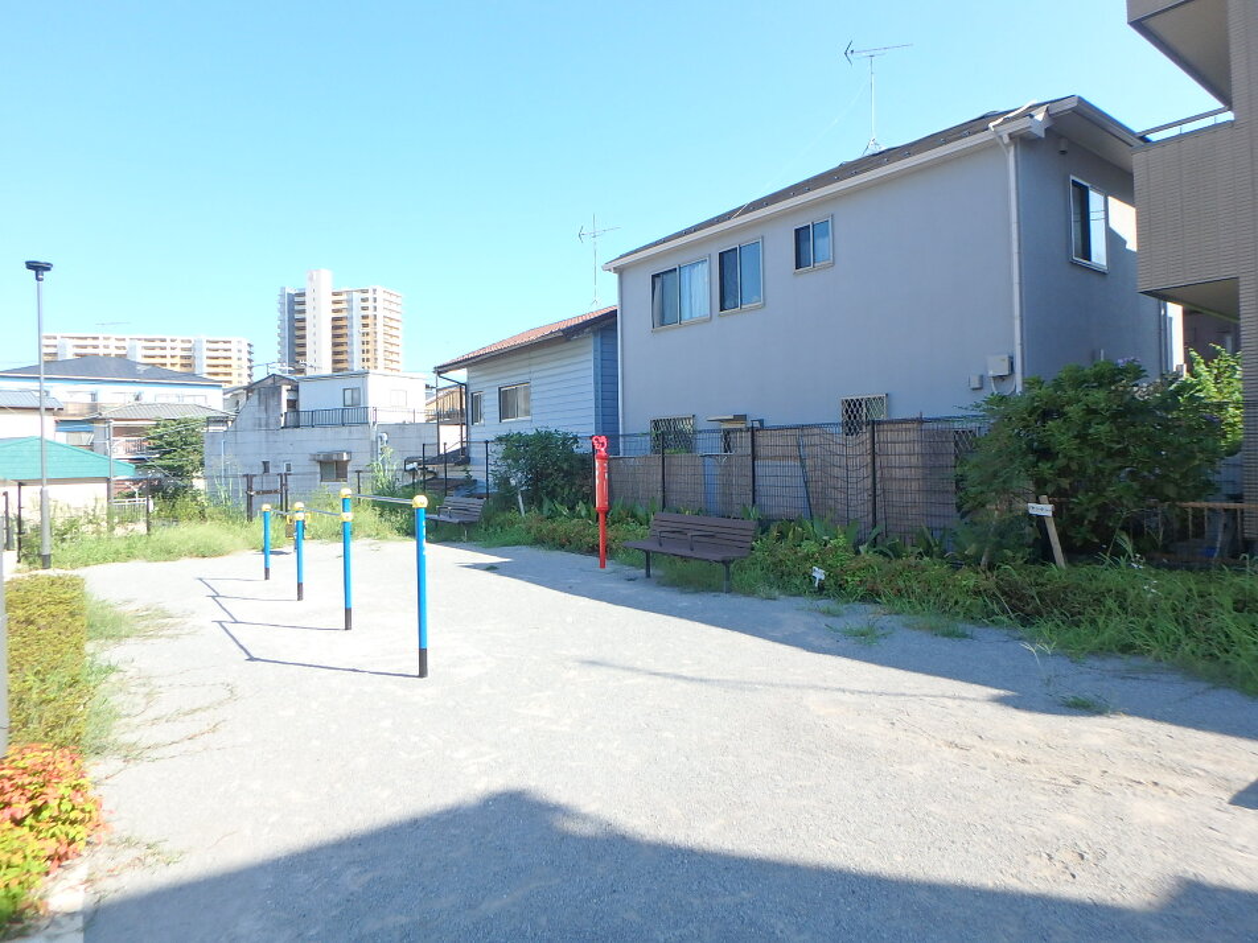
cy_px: 472
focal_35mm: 21
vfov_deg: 63.4
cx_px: 629
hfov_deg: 79.0
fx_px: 763
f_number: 3.5
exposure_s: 1/500
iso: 125
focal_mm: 3.7
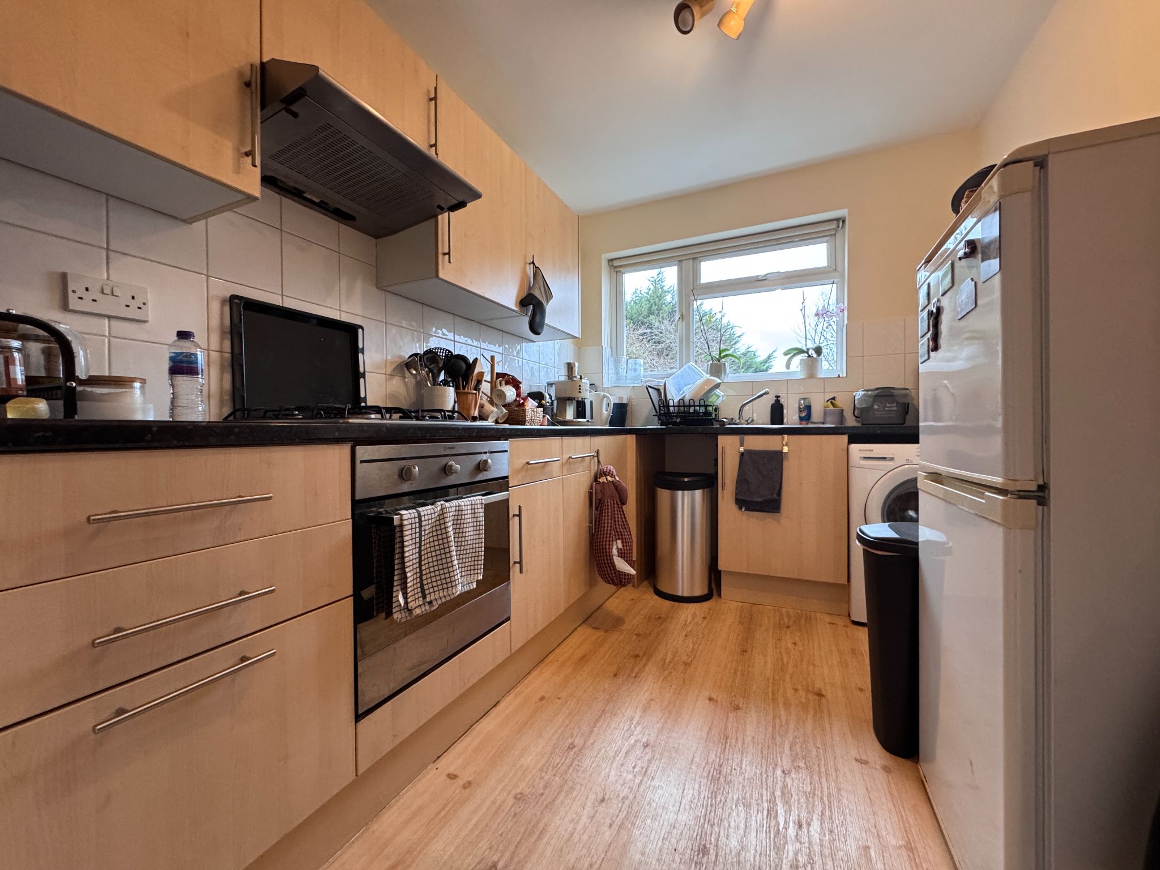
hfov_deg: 102.1
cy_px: 435
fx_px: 469
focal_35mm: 14
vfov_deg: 85.7
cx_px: 580
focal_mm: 2.22
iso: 320
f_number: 2.2
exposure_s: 1/99
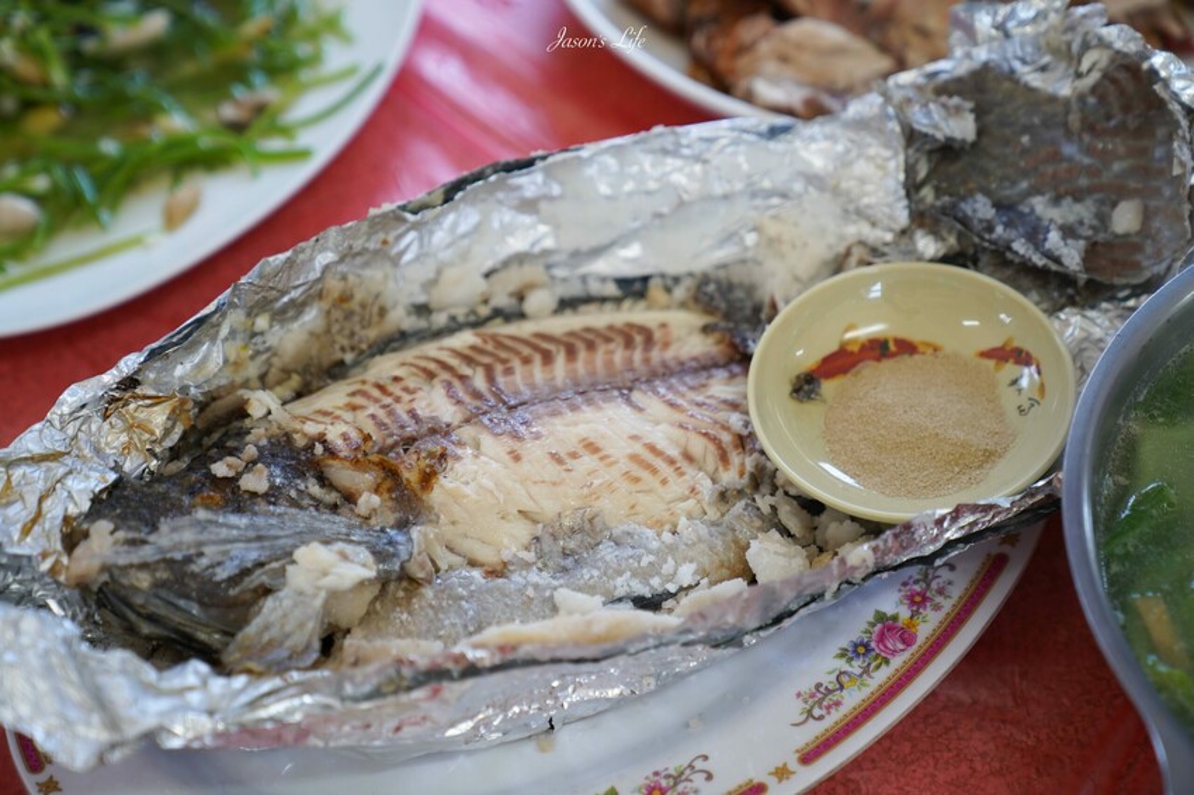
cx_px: 597
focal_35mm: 70
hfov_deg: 28.9
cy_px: 398
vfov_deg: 19.4
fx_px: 2321
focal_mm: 70
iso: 320
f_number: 2.8
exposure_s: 1/80
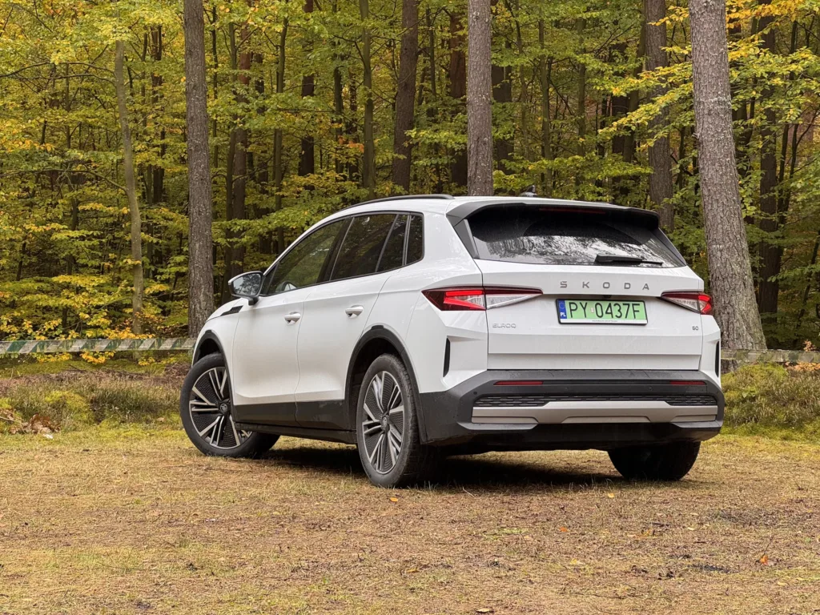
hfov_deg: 25.3
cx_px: 410
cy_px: 308
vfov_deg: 19.1
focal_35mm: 77
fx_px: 1824
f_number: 2.8
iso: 25
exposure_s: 1/113
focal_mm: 9
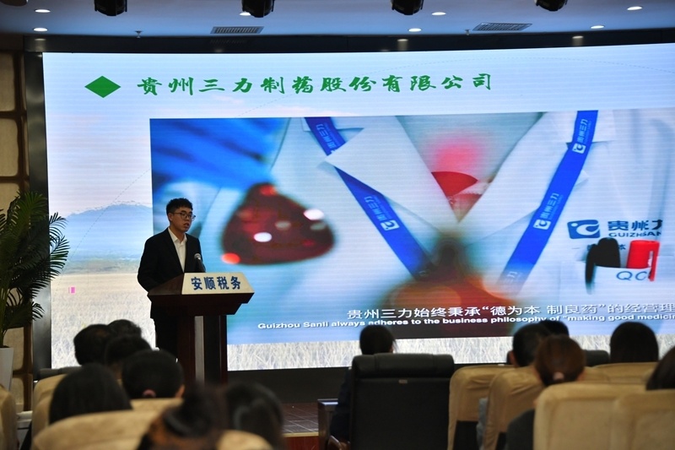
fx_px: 2174
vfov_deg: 11.8
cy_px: 225
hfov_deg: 17.6
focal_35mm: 116
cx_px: 338
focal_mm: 116
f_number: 5.6
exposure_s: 1/320
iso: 1250
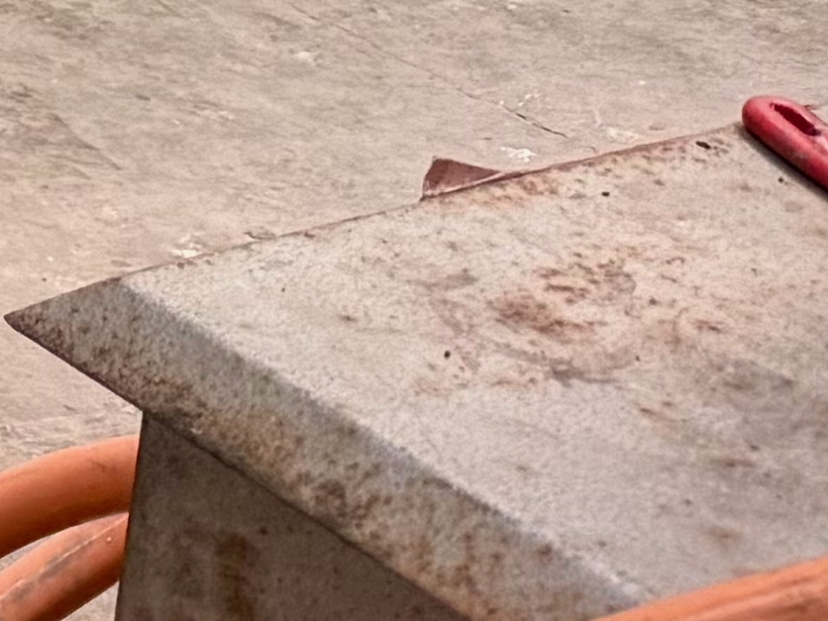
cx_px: -1775
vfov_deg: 8.2
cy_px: -930
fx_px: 3923
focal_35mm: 164
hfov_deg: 9.2
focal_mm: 6.76
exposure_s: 1/105
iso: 200
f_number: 1.78
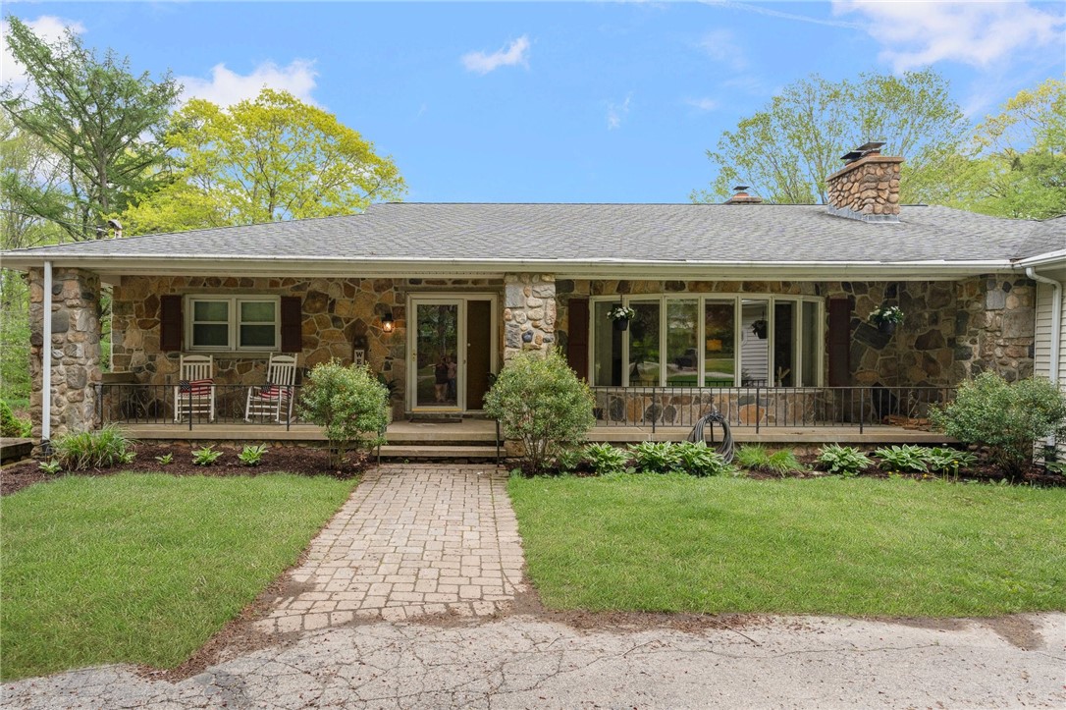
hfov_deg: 84.0
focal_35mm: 20
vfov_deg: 61.9
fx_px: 592
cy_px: 355
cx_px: 533
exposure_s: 1/500
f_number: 7.1
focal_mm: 20
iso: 640
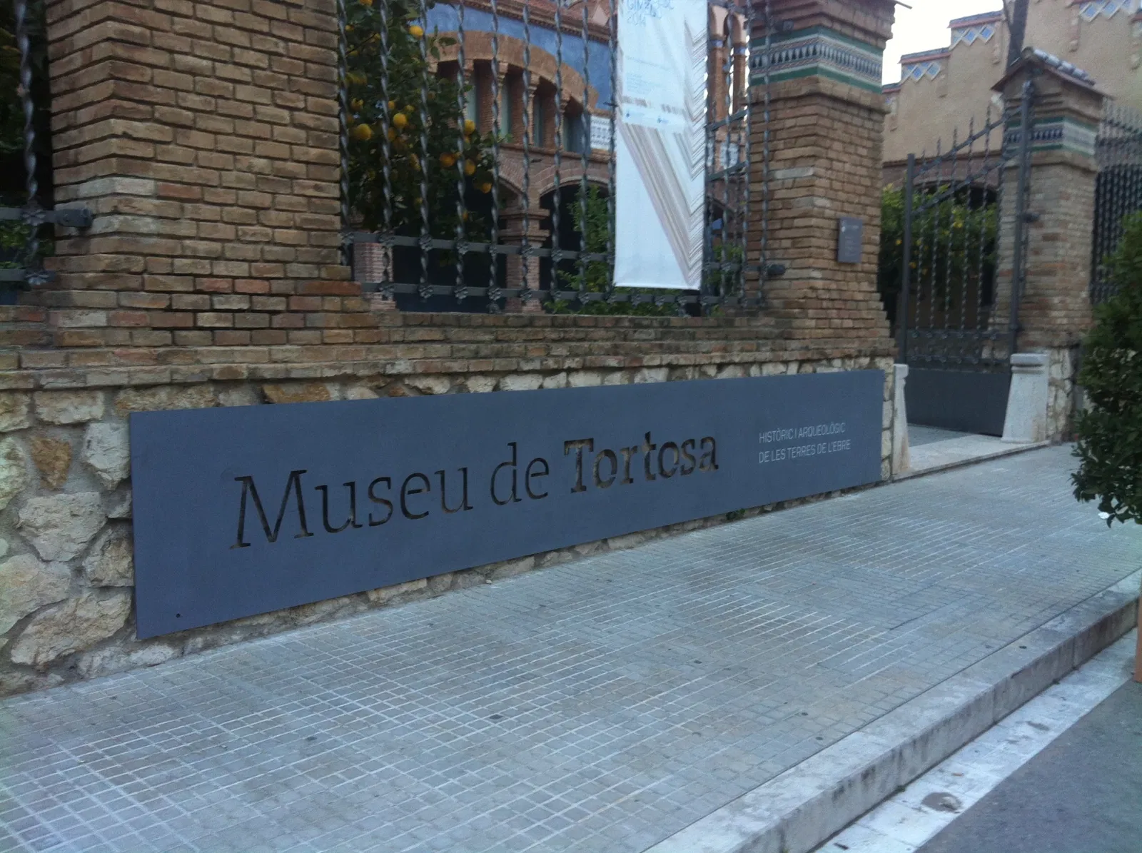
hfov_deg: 52.7
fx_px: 1153
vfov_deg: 40.6
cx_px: 571
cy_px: 426
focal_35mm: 35
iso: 80
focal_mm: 3.85
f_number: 2.8
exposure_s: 1/30
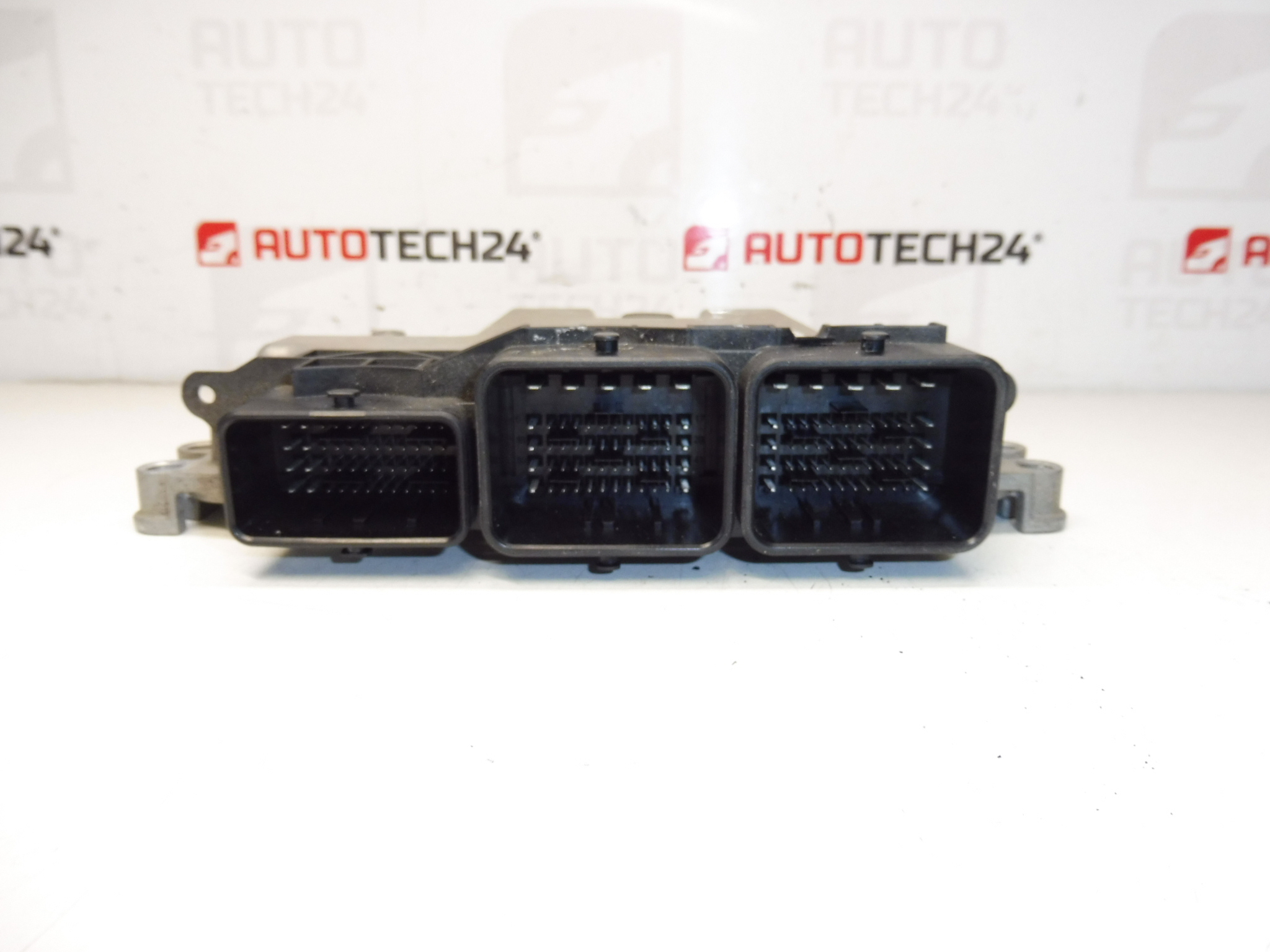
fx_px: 881
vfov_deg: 56.8
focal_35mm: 24
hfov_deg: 71.6
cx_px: 635
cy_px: 476
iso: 200
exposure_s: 1/100
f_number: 3.5
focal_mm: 4.3
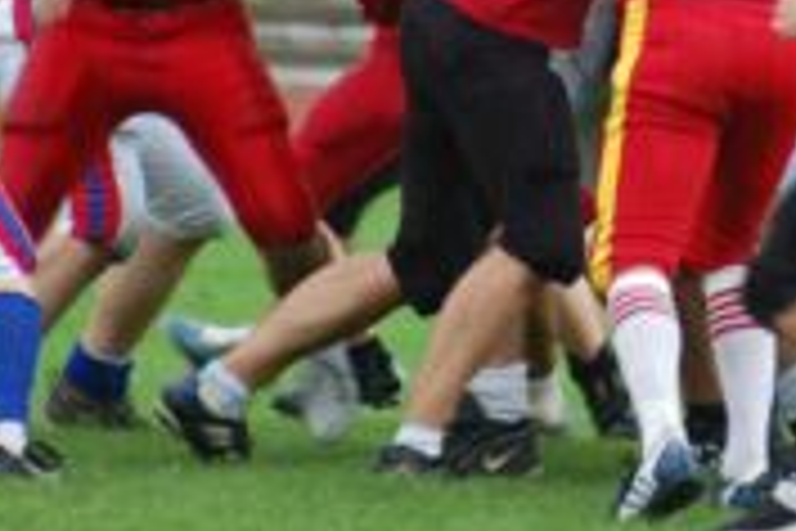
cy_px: -4
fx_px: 18638
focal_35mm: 843
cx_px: 699
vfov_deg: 1.6
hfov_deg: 2.4
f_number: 5.3
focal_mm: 220
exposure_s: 1/125
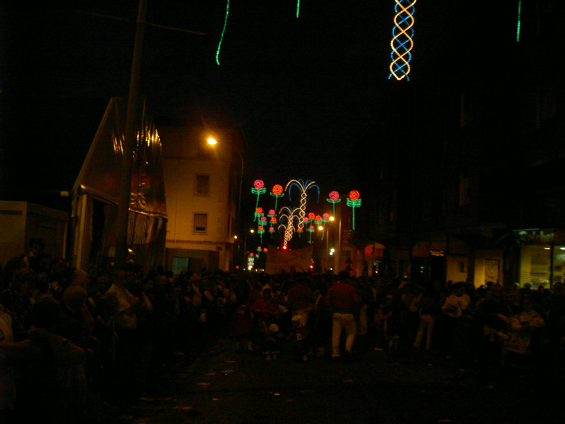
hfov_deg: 47.9
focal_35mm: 39
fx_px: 637
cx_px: 282
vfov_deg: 36.8
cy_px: 212
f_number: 2.8
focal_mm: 8
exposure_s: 1/59.5
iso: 100
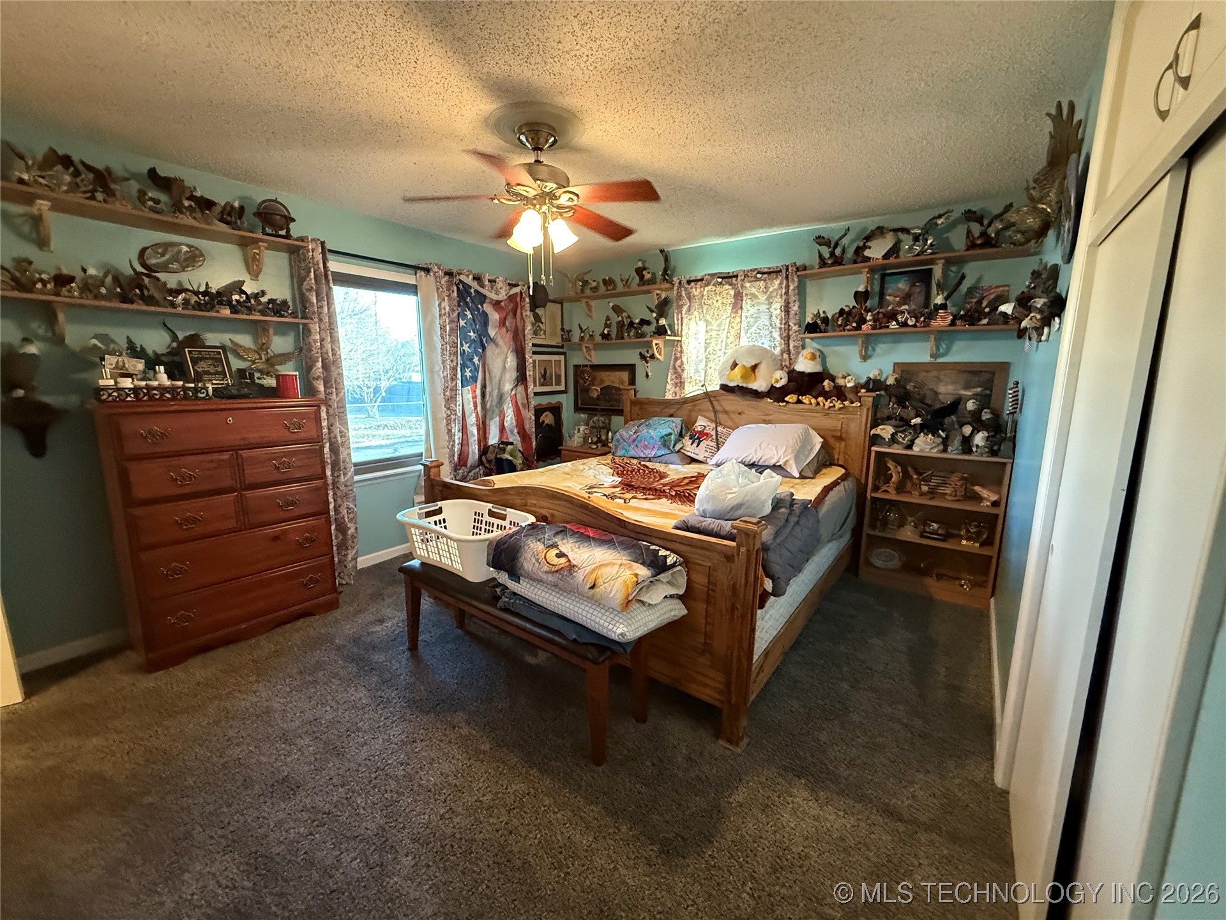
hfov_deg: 102.1
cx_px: 613
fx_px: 496
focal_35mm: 14
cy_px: 460
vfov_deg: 85.7
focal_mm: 2.22
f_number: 2.2
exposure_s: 1/60
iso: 640
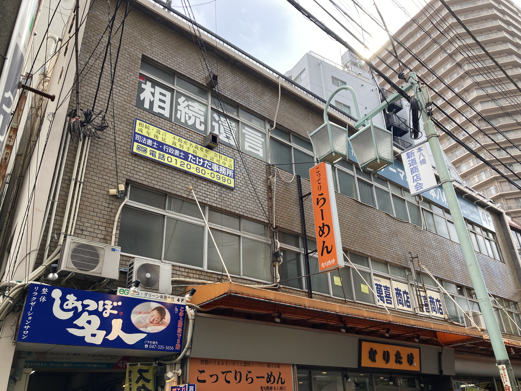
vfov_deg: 49.7
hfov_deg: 63.4
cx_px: 260
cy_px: 196
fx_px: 421
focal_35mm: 28
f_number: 1.8
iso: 20
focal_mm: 3.99
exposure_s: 1/298
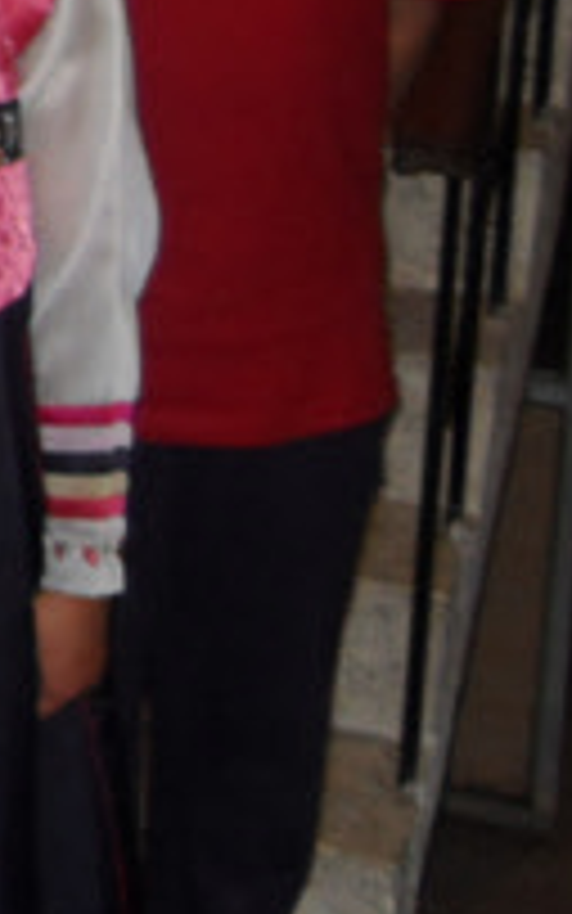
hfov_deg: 9.5
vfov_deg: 17.4
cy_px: -18
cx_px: -955
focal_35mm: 117
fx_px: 2916
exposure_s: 1/45
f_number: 2.8
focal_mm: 6
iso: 200
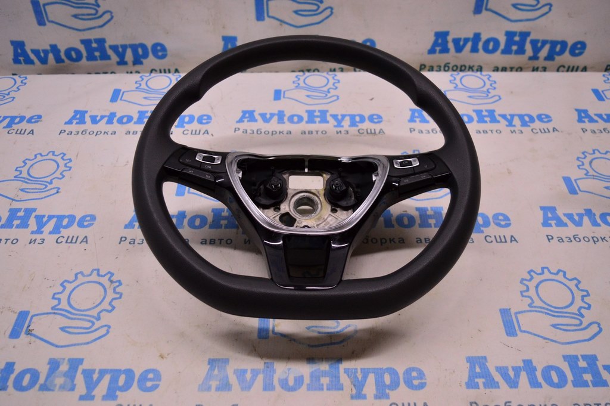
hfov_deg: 55.1
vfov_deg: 38.3
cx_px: 305
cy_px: 203
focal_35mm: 34
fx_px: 584
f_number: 4
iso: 1600
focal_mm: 23
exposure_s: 1/400
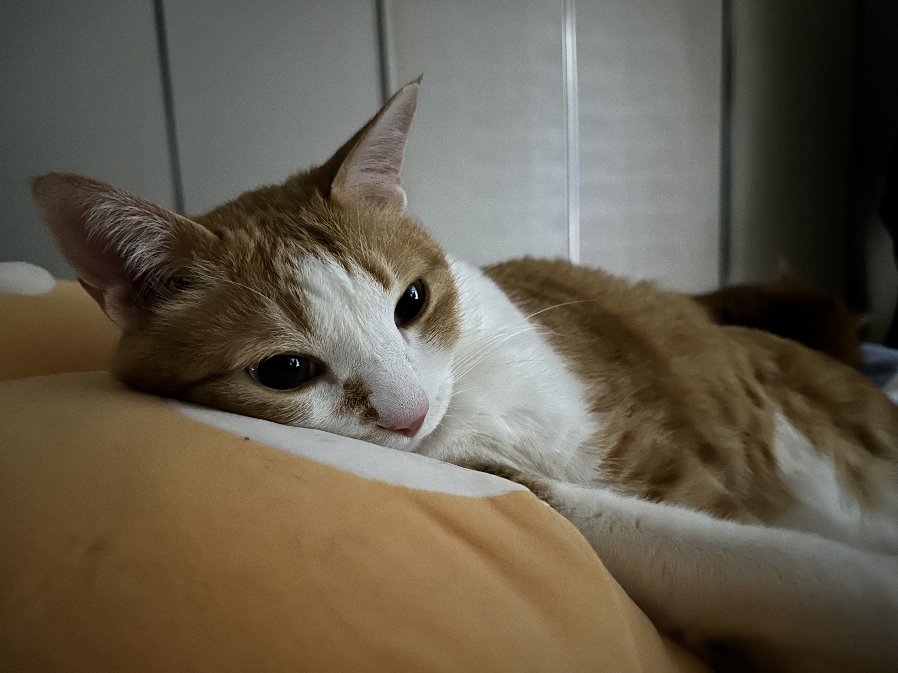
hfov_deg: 71.6
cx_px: 449
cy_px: 336
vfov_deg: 56.8
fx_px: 623
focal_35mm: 24
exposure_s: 1/9
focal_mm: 6.86
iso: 3200
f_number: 1.78
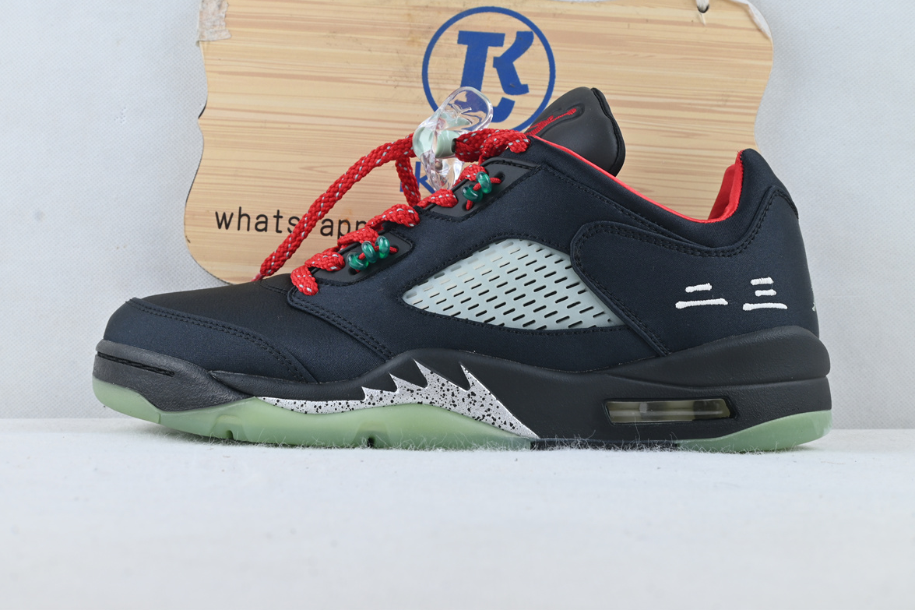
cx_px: 454
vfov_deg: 27.9
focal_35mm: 48
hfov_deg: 40.9
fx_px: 1226
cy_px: 302
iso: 100
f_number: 10
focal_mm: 31.5
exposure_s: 1/13
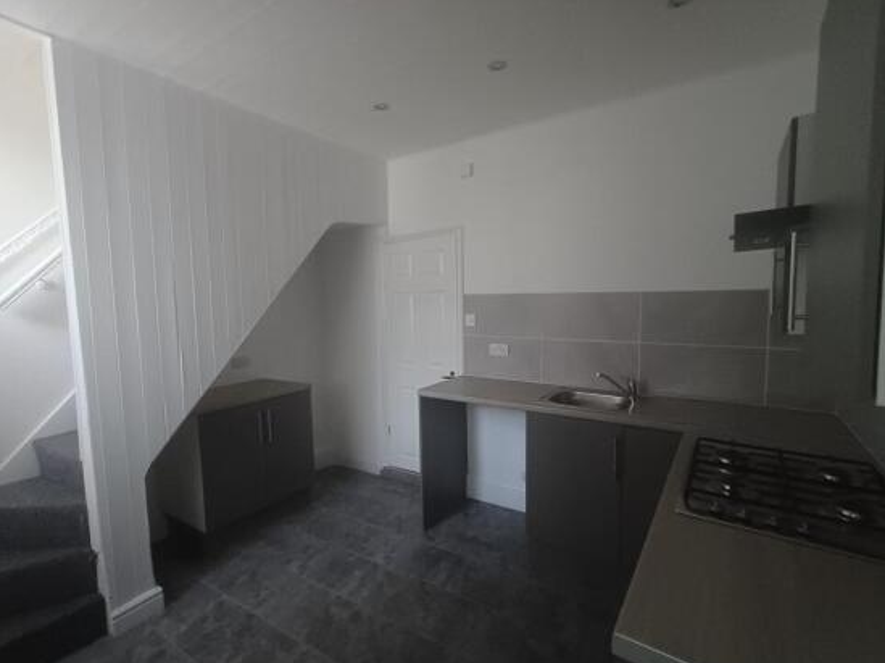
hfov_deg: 91.1
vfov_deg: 74.7
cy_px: 336
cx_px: 441
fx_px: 434
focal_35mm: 17
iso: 400
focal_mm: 1.64
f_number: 2.2
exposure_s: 1/25
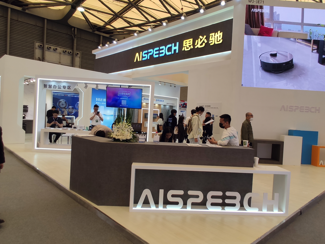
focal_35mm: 24
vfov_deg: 56.9
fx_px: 225
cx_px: 162
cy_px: 122
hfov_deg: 71.6
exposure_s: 1/100
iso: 116
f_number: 2.2
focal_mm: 2.25
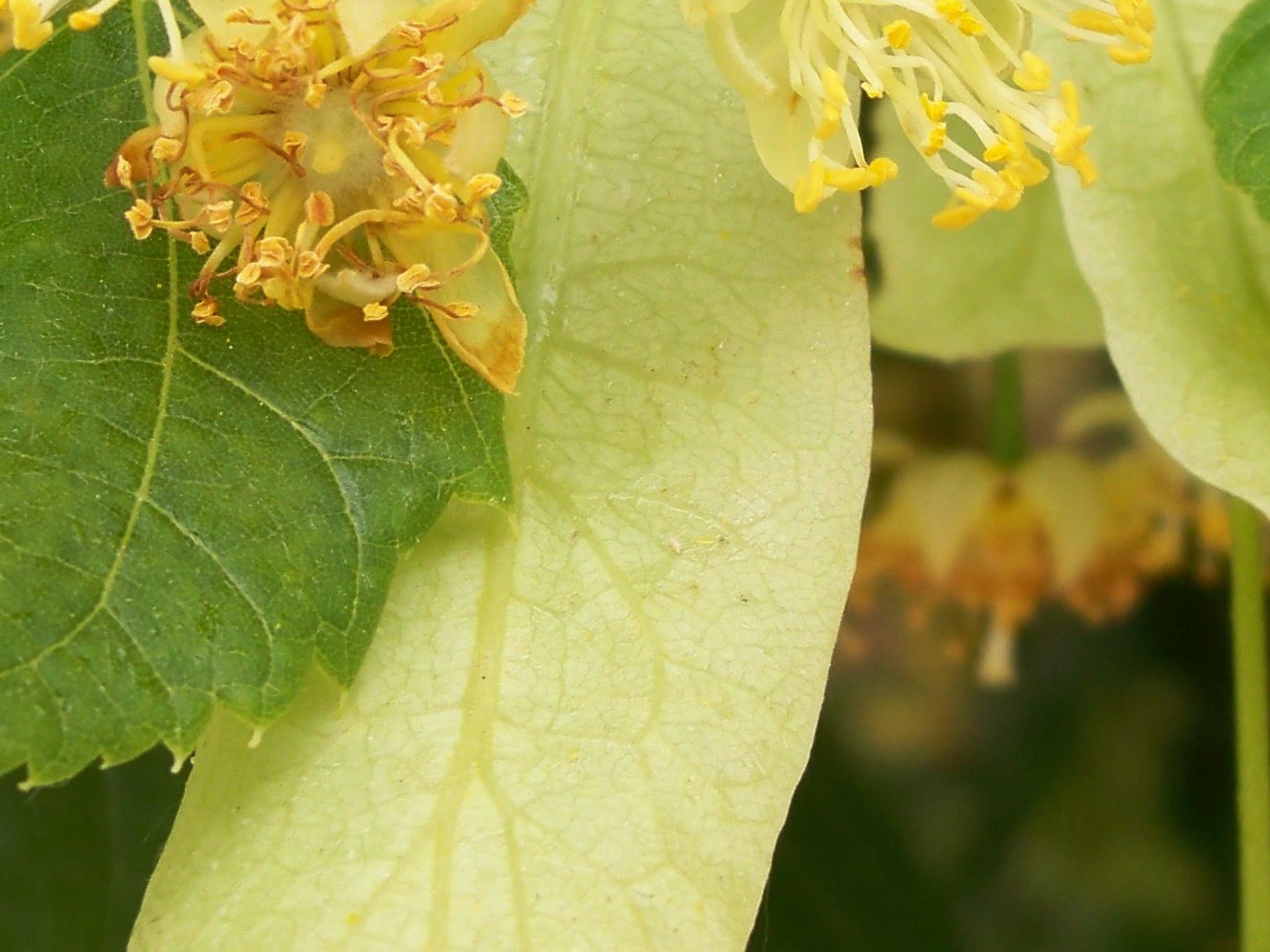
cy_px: 140
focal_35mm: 150
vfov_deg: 9.9
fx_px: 5504
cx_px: 679
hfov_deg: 13.2
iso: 64
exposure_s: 1/125
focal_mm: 8.8
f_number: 3.8
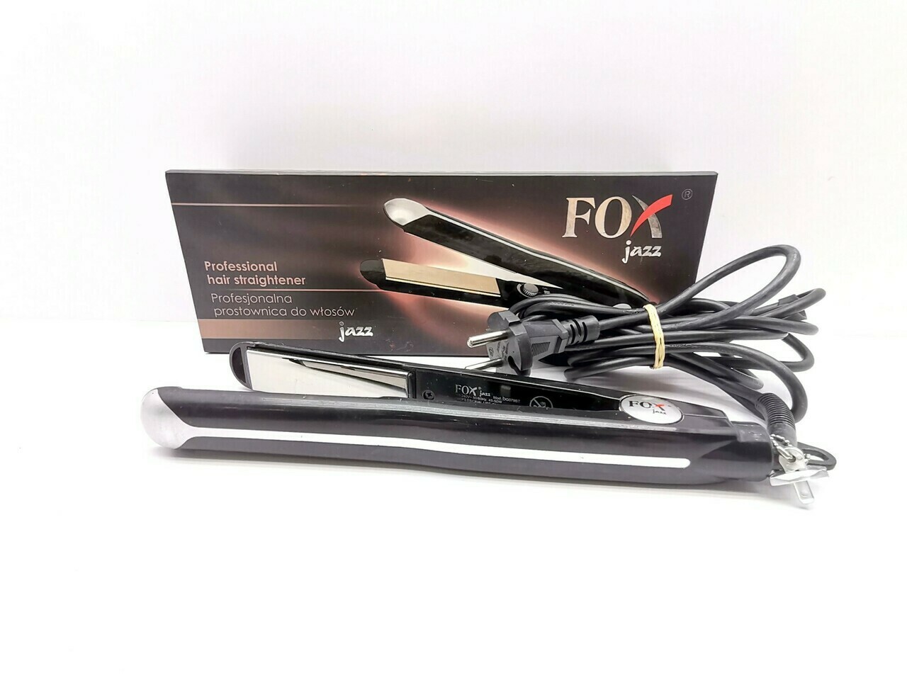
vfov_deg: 74.7
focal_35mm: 17
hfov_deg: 91.0
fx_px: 445
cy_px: 340
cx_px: 454
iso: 50
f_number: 2.4
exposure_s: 1/154
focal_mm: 1.78
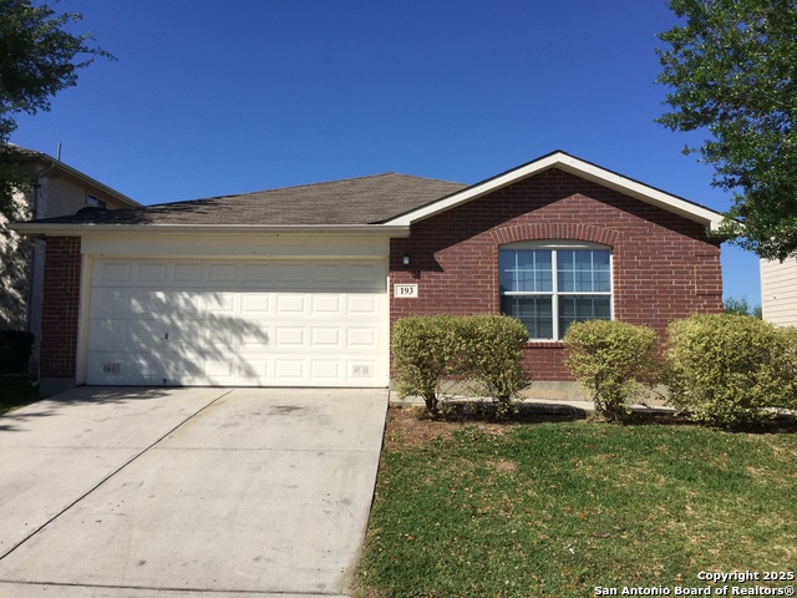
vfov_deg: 48.2
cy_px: 299
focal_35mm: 29
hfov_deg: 61.7
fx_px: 668
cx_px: 398
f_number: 2.2
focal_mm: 4.15
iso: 32
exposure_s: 1/3597
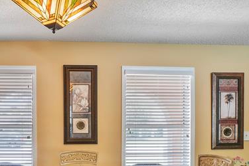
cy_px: 134
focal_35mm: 32
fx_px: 221
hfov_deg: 57.5
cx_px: 84
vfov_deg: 39.4
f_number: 11
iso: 200
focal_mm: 10
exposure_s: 1/6
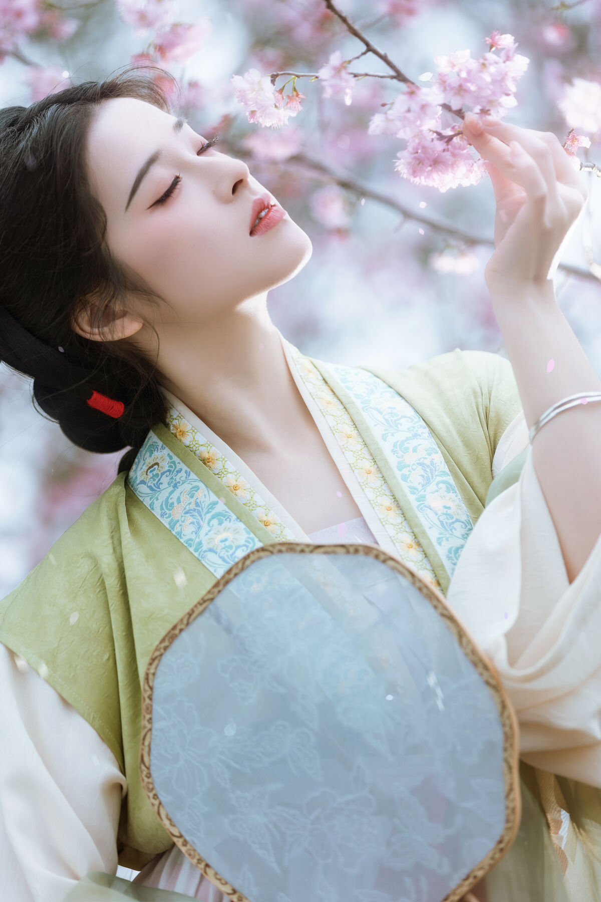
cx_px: 300
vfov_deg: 14.7
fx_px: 3506
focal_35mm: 140
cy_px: 451
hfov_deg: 9.8
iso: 125
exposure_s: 1/320
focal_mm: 140
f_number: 2.8
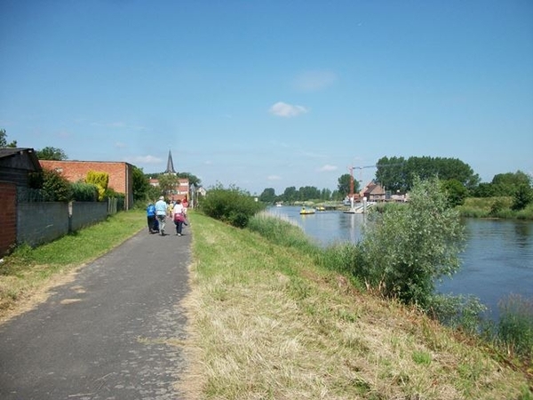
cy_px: 200
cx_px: 266
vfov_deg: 44.2
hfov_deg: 56.8
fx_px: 493
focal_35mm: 32
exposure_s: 1/160
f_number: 8.8
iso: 80
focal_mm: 5.7
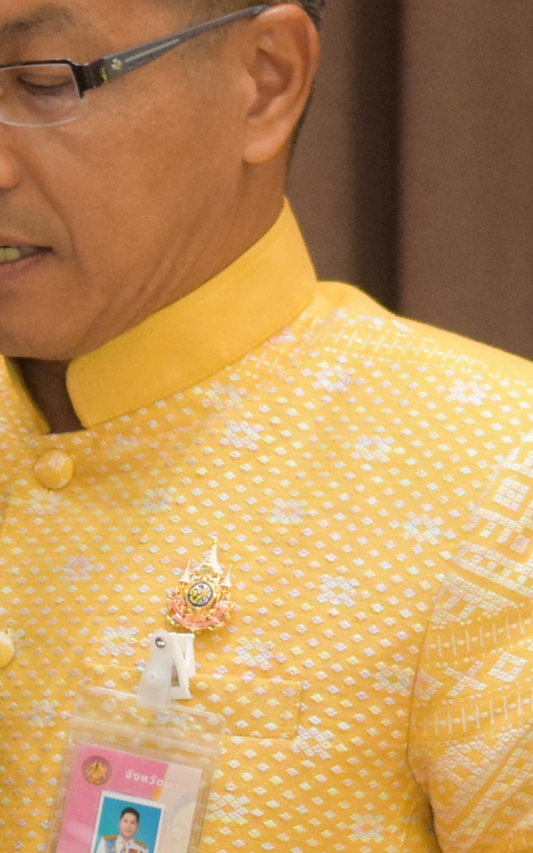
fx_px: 7045
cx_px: 159
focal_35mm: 303
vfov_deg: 6.9
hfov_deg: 4.3
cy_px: 552
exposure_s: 1/320
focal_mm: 50
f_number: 2.5
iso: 2500
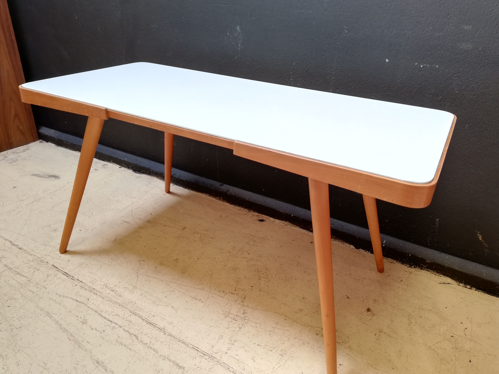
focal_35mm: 26
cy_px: 187
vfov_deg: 53.1
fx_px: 375
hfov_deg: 67.3
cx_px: 250
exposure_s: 1/100
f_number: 2.2
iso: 100
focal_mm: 3.81
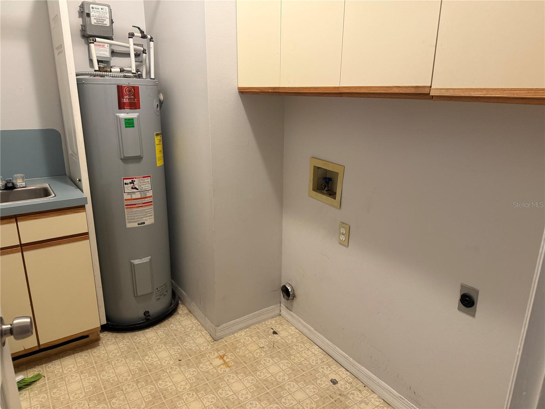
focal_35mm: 24
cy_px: 204
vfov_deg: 56.8
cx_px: 272
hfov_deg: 71.6
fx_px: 378
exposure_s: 1/60
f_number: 1.78
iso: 250
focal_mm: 6.76
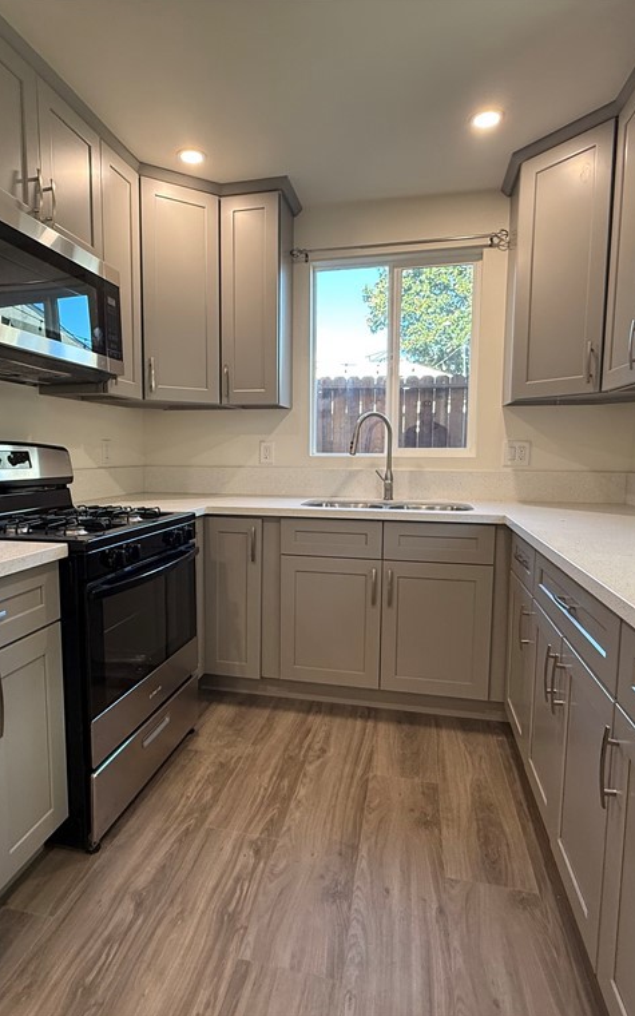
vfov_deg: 85.1
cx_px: 290
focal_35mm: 20
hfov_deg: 59.6
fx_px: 554
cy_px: 508
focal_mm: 2.22
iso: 200
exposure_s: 1/120
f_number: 2.2
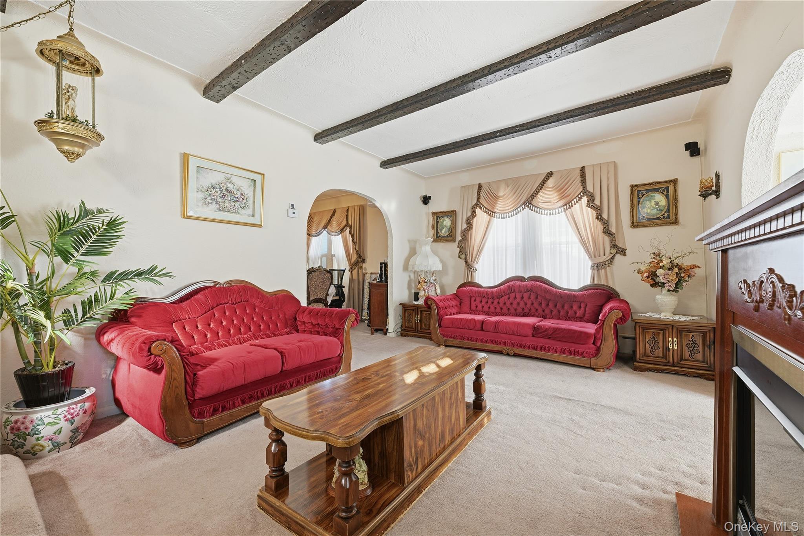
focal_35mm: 14
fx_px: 313
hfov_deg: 104.3
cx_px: 402
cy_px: 268
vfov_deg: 81.2
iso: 100
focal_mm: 14
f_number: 11
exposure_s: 1/20
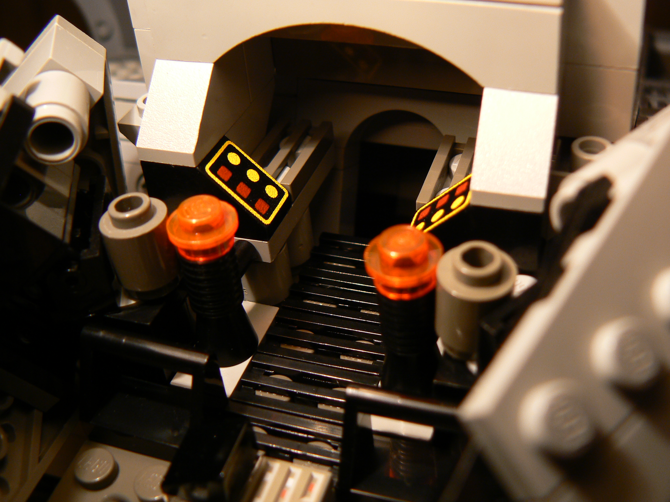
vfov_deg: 30.9
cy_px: 251
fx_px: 910
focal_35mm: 47
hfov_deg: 40.4
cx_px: 335
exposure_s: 1/50
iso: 100
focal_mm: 7.8
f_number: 2.8
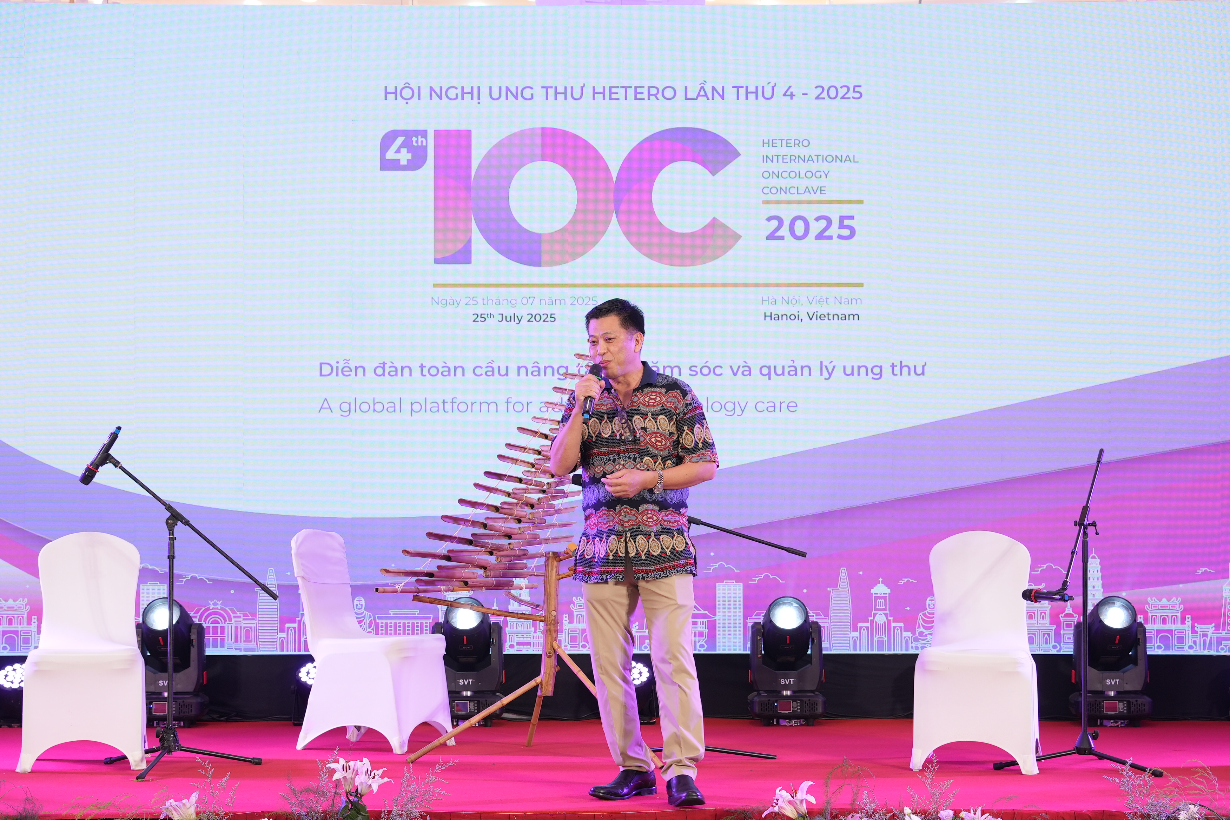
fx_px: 2562
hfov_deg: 27.0
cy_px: 410
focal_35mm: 75
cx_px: 615
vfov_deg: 18.2
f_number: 4
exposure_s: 1/100
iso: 400
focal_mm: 50
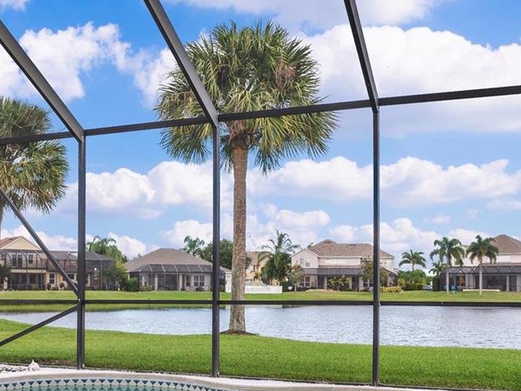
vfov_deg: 32.7
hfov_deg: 43.8
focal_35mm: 43
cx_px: 227
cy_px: 309
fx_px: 647
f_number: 6.3
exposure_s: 1/160
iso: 100
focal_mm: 18
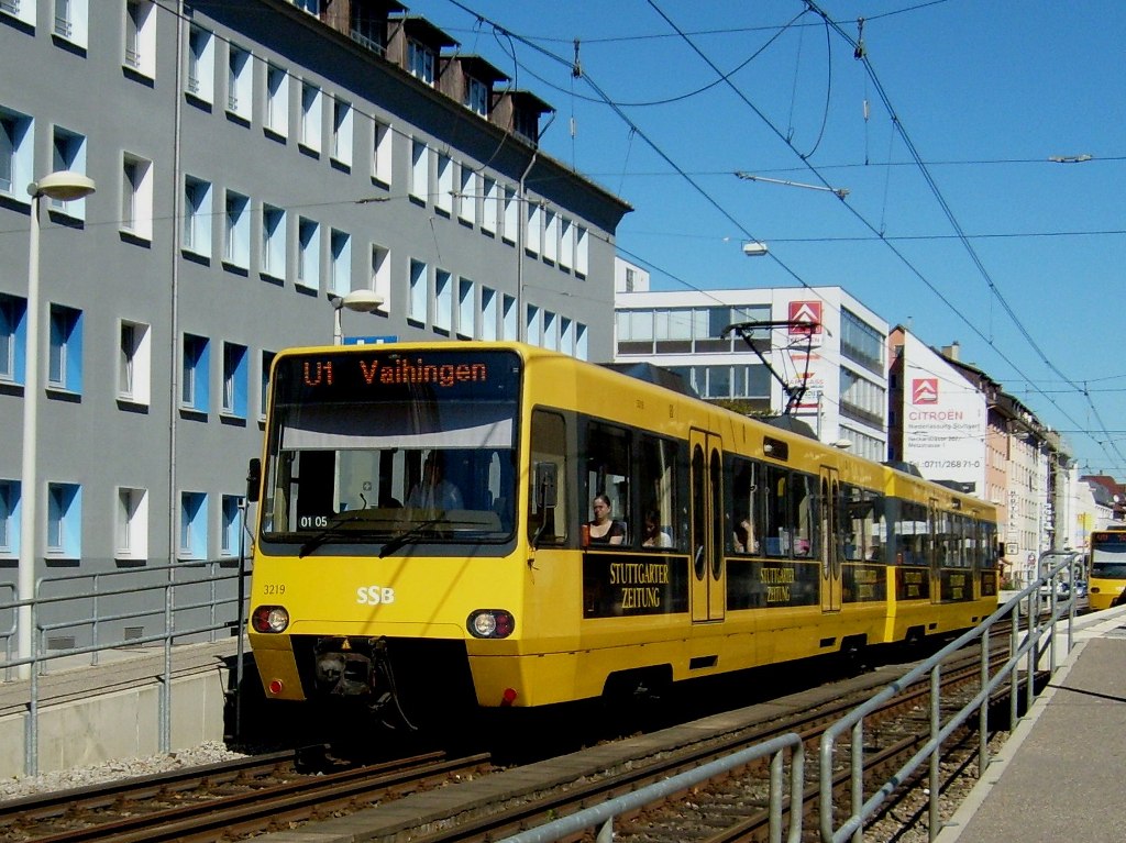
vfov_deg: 40.7
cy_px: 422
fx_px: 1138
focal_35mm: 35
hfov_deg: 52.6
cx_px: 563
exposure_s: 1/350
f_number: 7.1
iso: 80
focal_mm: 5.8
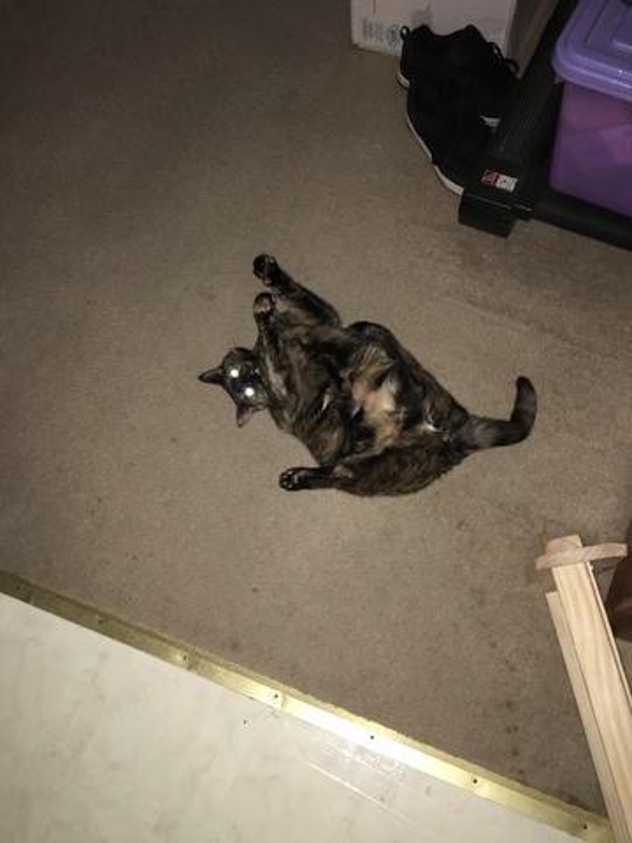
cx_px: 316
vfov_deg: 61.7
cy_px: 422
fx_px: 706
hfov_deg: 48.2
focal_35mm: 29
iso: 125
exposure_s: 1/16
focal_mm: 4.15
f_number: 2.2
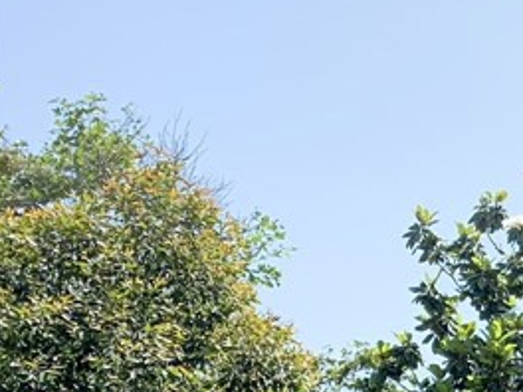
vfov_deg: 14.0
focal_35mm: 101
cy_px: 515
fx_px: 1526
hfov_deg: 15.8
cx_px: 1006
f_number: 1.8
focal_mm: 4.25
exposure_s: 1/543
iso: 25
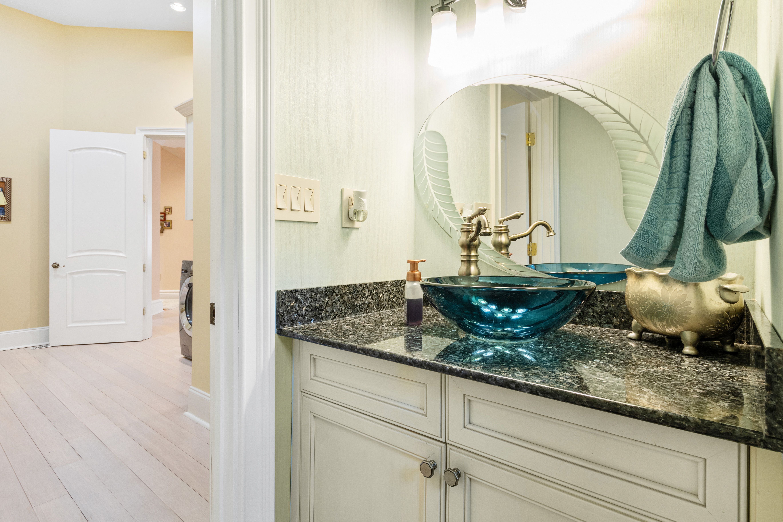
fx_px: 391
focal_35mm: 18
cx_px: 392
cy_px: 261
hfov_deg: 90.0
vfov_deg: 67.4
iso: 100
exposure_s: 1/2.5
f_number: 8
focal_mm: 12
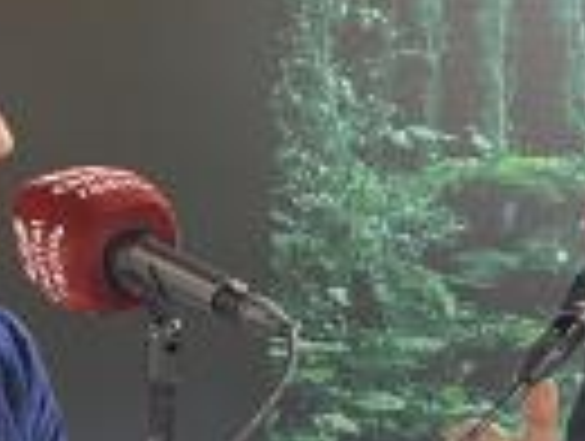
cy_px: 362
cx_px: 472
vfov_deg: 14.7
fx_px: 1693
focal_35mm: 100
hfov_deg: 19.4
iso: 125
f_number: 1.8
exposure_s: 1/50
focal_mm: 4.25
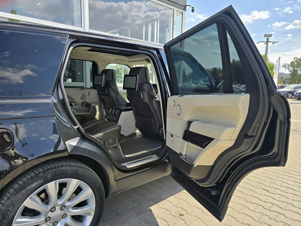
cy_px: 113
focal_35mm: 23
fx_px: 200
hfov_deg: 73.9
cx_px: 150
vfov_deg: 58.9
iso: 12
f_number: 1.7
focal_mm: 6.3
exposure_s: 1/529
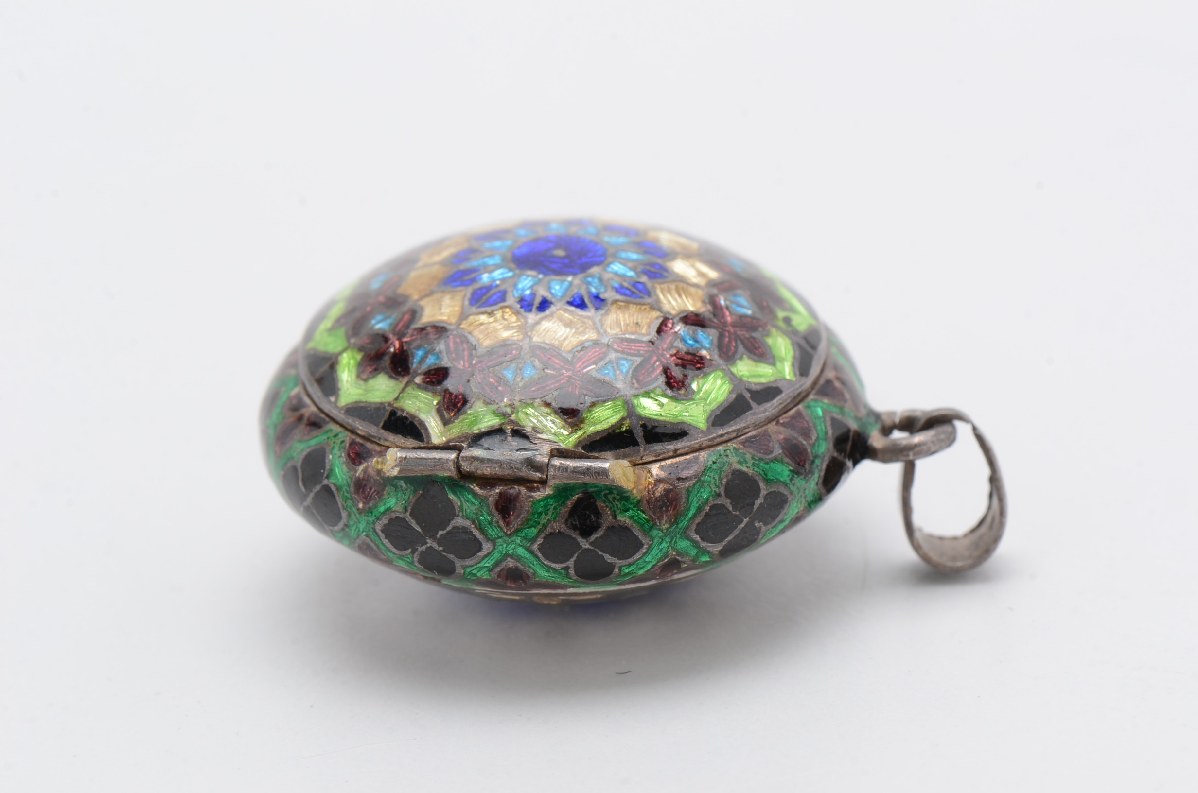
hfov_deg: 16.1
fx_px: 4234
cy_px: 396
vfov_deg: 10.7
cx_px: 599
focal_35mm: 128
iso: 200
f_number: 16
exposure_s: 1/125
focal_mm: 85
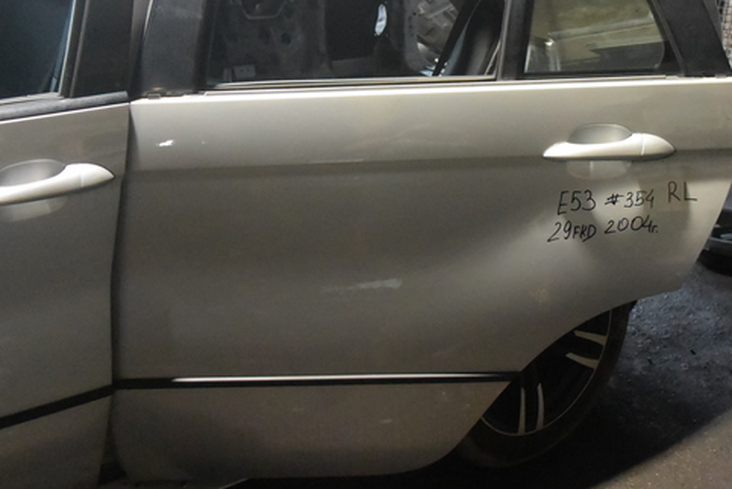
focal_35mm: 48
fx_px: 977
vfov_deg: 27.8
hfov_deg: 40.5
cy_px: 125
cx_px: 494
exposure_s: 1/100
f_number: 3.5
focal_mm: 11
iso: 3200
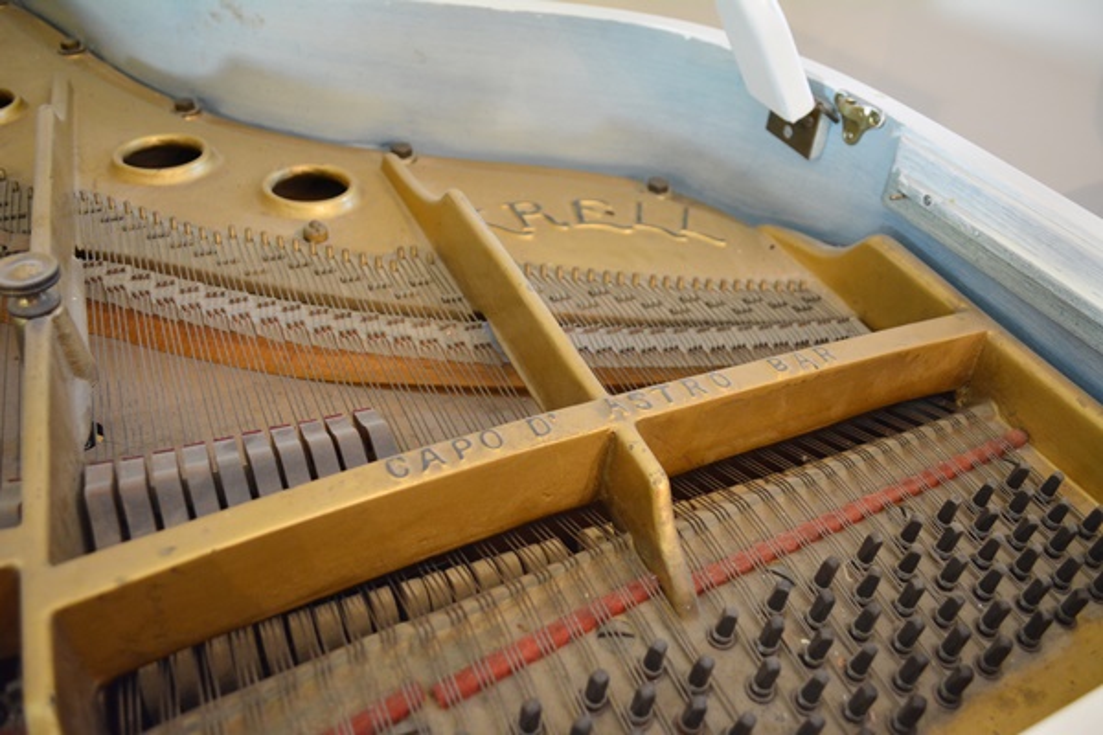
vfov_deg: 47.9
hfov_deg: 67.4
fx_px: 827
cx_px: 552
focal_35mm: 27
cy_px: 368
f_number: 3.5
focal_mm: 18
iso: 1100
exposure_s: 1/30
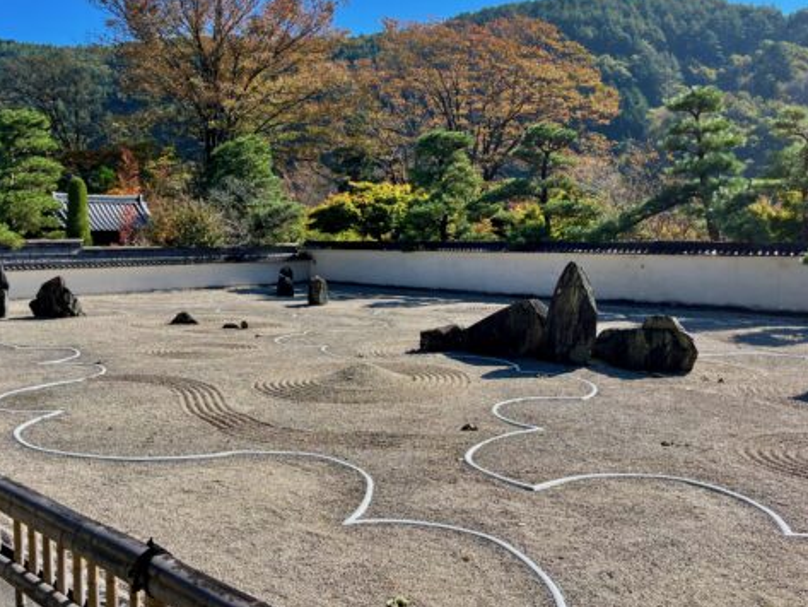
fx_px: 770
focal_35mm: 33
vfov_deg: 42.7
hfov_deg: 55.3
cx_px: 393
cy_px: 234
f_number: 1.6
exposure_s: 1/2967
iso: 50
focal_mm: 5.1
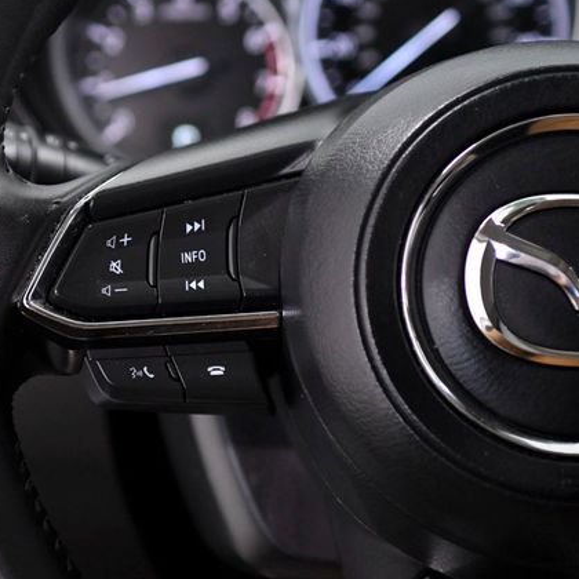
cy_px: 288
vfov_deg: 17.2
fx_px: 1911
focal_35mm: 101
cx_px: 145
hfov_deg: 17.1
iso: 2500
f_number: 3.5
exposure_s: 1/400
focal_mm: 52
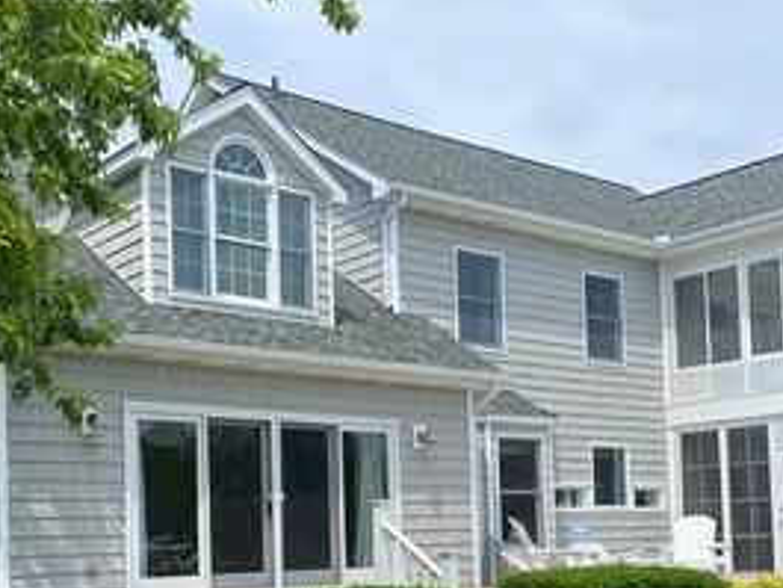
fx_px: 1109
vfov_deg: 28.9
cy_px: 495
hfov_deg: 38.8
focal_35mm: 49
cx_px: 349
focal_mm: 4.25
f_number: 1.8
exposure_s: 1/3205
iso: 32
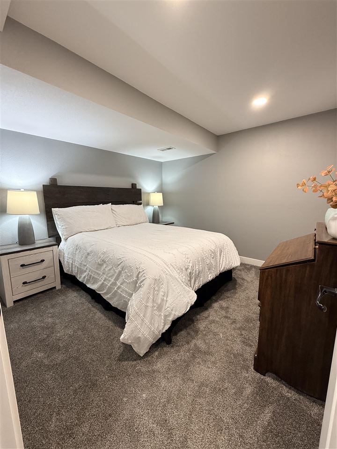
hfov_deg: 85.7
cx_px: 168
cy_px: 224
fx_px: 182
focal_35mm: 14
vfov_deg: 102.1
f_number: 2.2
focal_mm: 2.22
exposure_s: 1/62
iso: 160
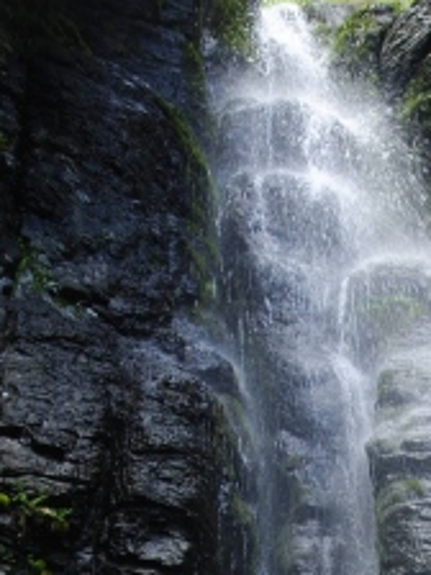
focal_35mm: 93
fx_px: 1544
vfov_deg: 19.8
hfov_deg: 15.6
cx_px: 434
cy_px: 685
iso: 400
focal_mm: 18
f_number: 4.5
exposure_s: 1/50
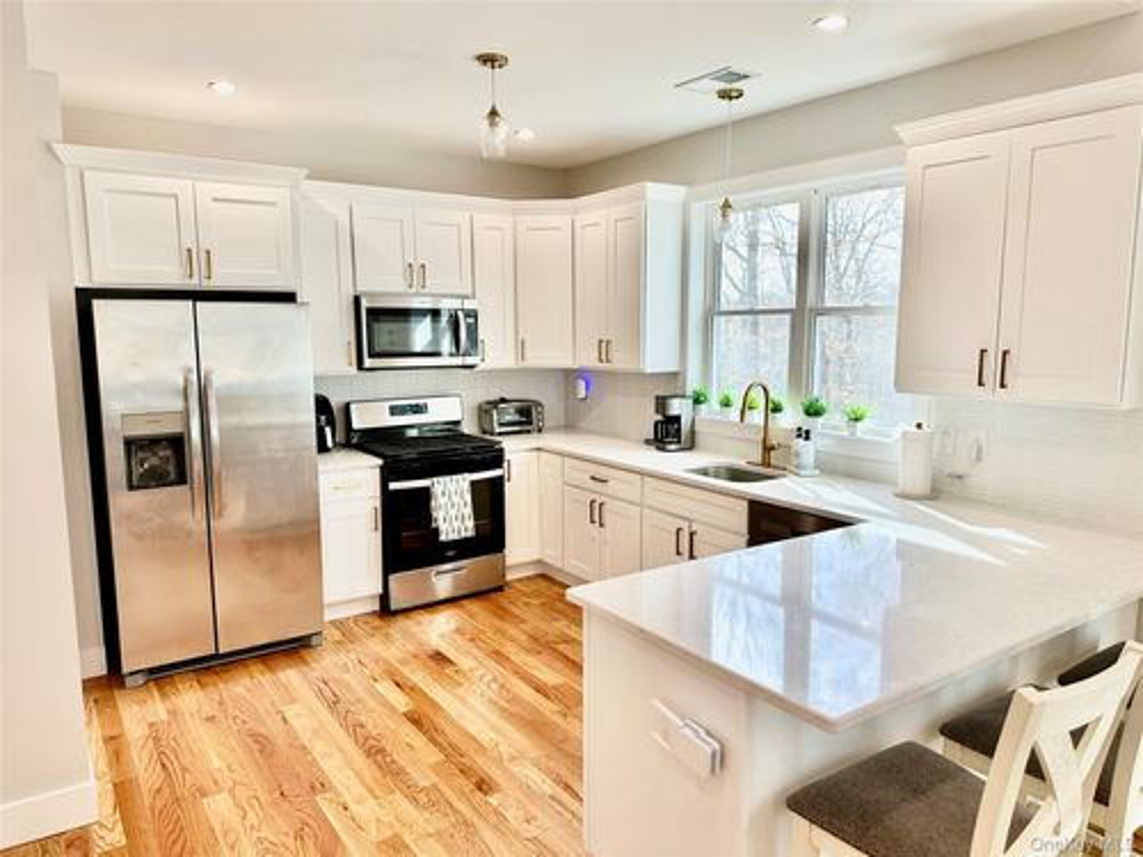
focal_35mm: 24
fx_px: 792
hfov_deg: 71.6
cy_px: 428
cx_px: 572
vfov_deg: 56.8
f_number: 1.78
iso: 64
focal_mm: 6.86
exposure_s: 1/151
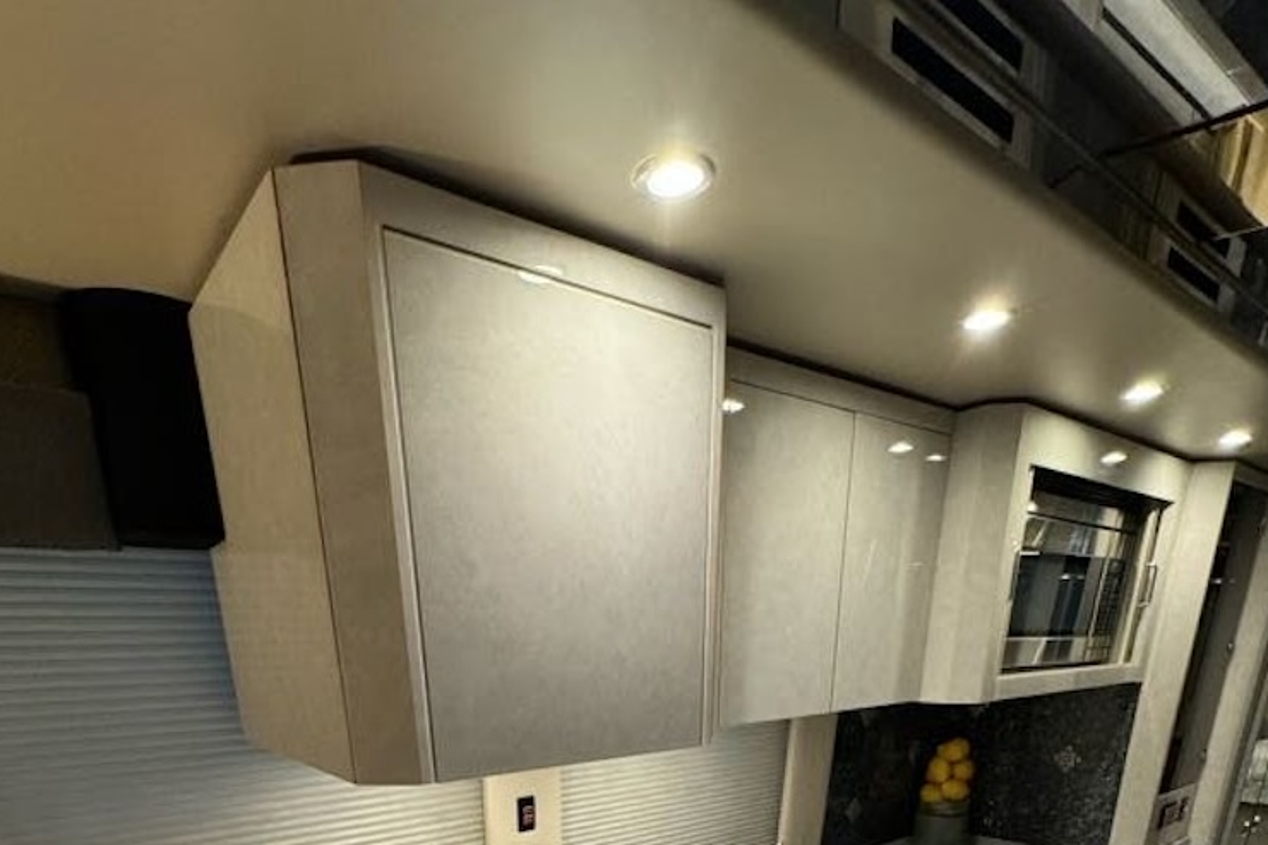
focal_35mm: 21
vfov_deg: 45.8
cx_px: 605
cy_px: 911
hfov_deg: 81.2
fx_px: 739
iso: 250
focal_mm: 2.22
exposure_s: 1/60
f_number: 2.2
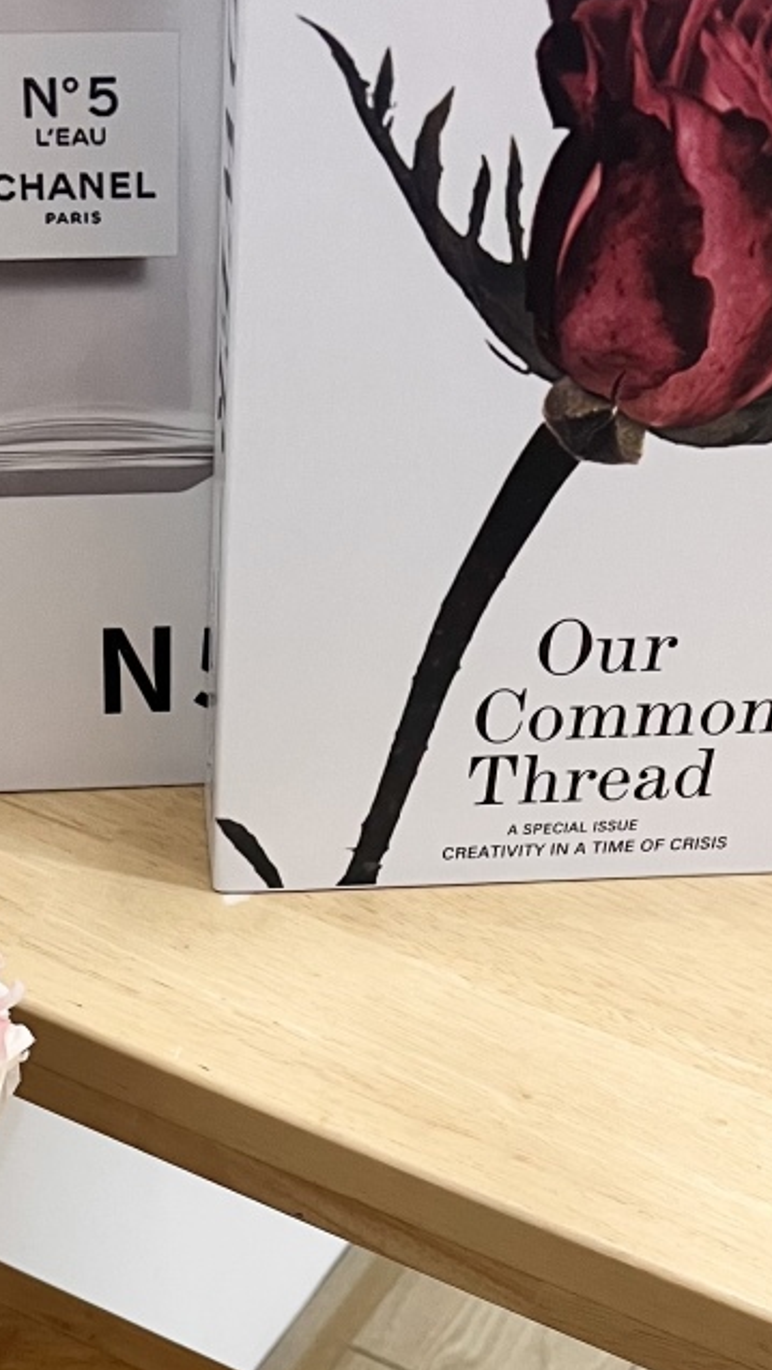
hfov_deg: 18.7
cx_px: 206
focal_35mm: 64
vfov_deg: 30.1
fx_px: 2326
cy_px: 1428
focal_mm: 5.7
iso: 200
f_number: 1.5
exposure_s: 1/50
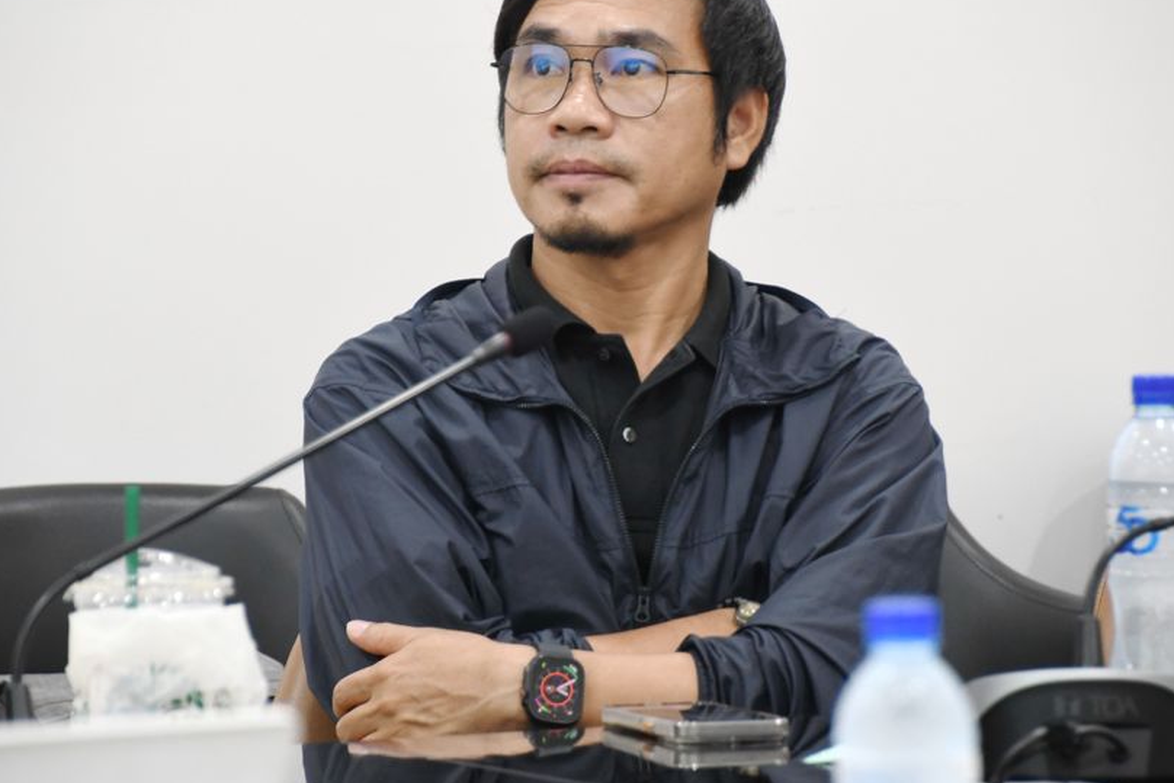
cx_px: 597
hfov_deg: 6.4
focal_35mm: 323
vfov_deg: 4.3
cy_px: 381
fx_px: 10535
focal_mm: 170
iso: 1600
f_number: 6
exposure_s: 1/40
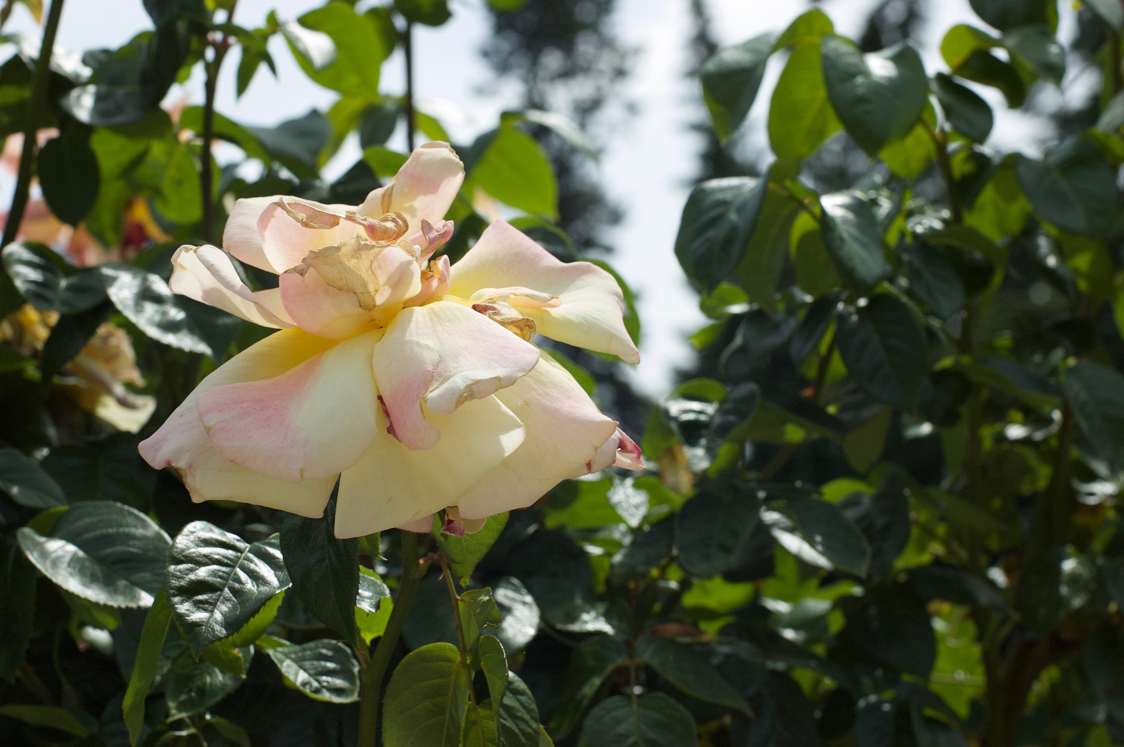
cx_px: 562
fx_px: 2339
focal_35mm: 75
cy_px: 374
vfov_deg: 18.1
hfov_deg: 27.0
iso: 400
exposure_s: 1/1000
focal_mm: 50
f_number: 8
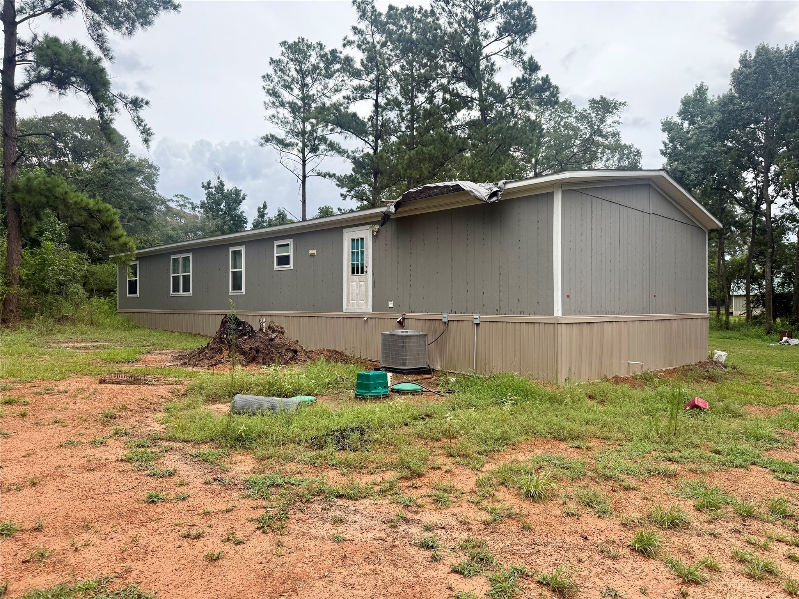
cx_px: 400
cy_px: 300
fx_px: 554
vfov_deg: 56.8
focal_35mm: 24
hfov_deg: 71.6
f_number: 1.78
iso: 100
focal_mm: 6.76
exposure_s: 1/1046
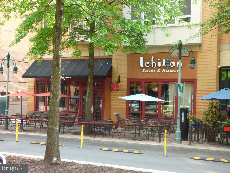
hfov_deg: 36.2
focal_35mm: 53
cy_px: 86
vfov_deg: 27.5
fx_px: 352
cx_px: 115
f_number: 8
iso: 400
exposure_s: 1/60
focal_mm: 9.51
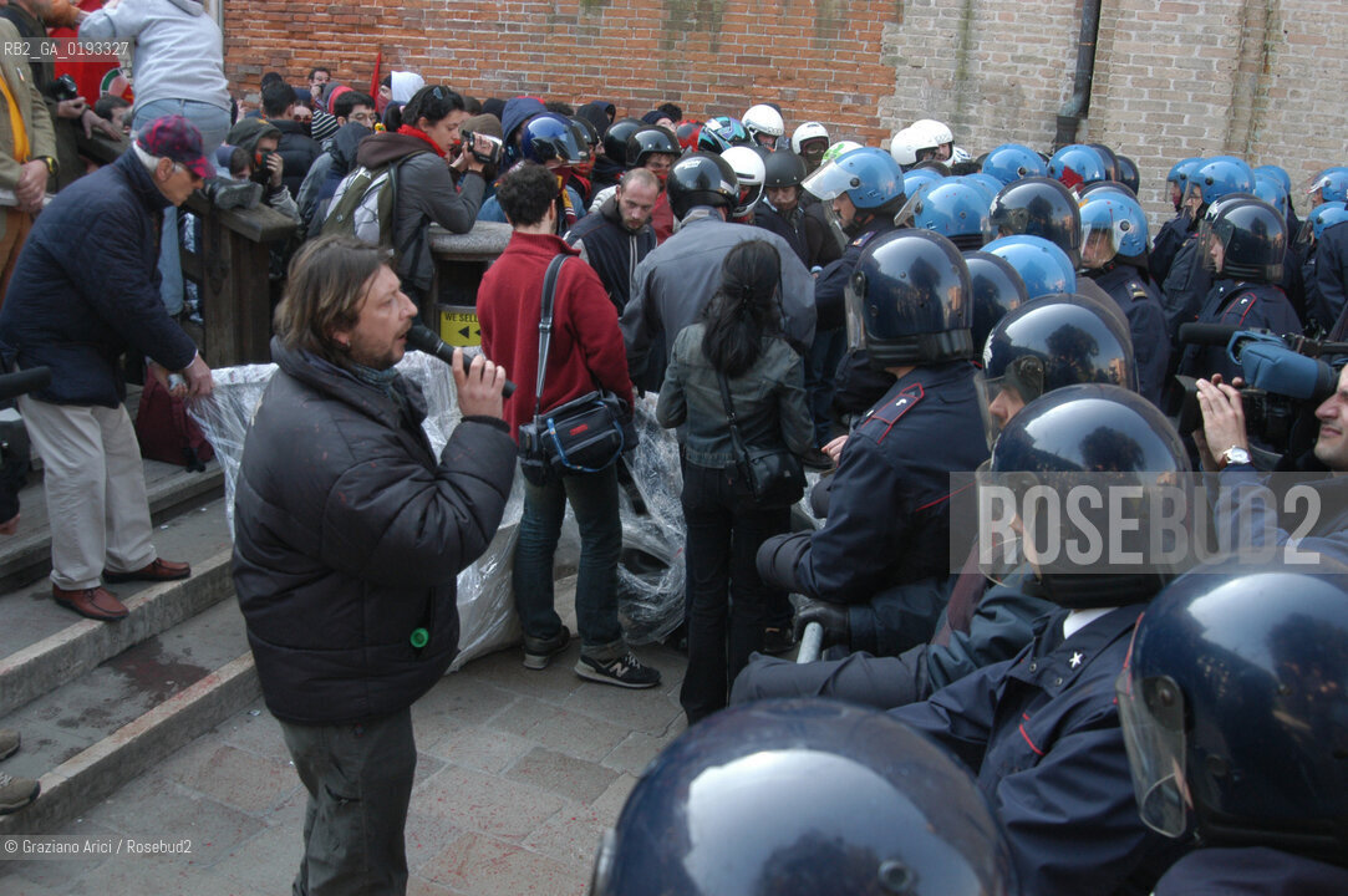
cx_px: 674
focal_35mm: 36
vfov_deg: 36.8
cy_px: 448
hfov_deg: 53.2
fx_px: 1347
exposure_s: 1/160
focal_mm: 24
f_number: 6.3
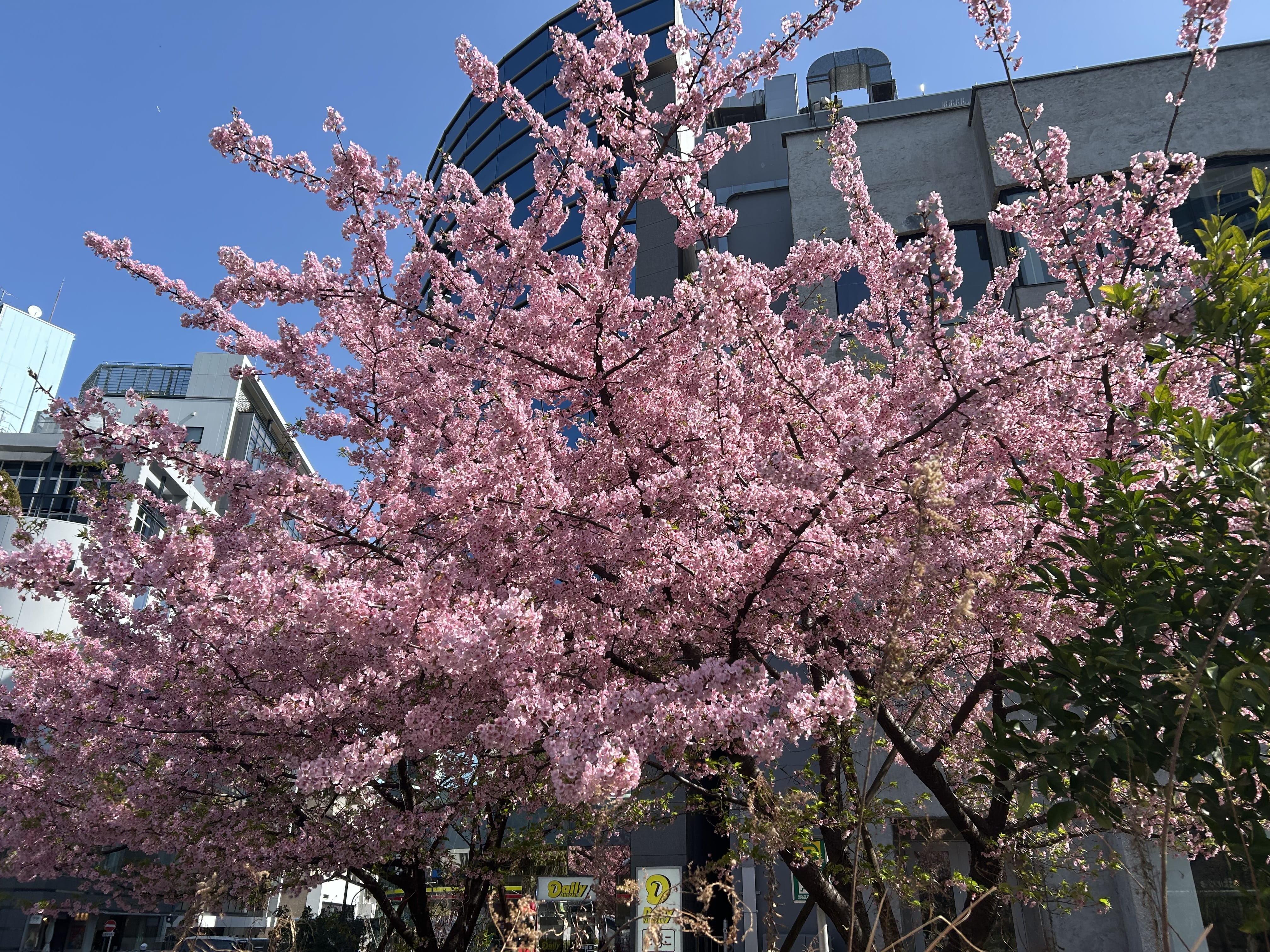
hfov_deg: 67.3
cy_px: 476
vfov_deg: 53.1
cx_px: 635
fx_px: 954
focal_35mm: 26
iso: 50
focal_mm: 5.7
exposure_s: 1/2632
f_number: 1.5
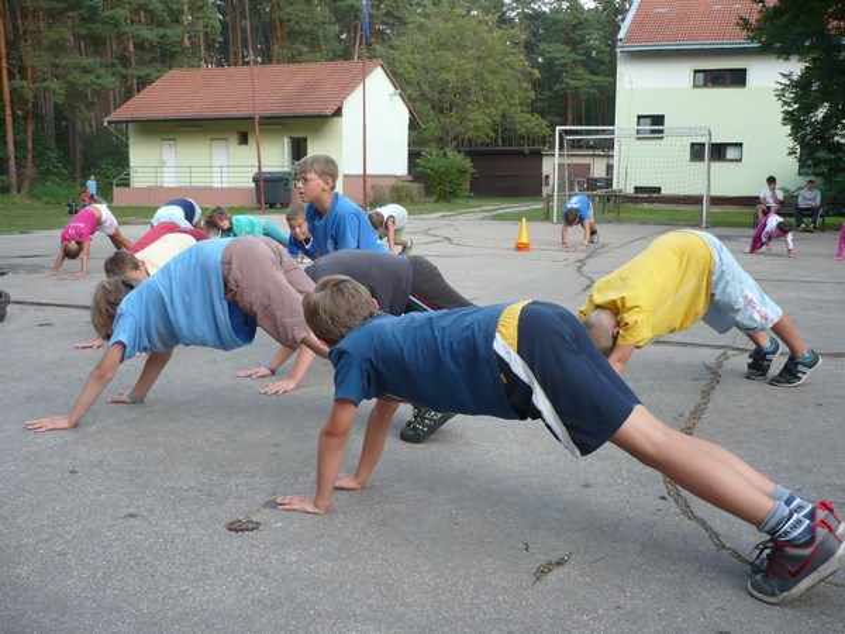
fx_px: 854
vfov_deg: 40.7
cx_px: 422
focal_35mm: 35
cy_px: 317
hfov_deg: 52.6
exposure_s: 1/125
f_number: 2.8
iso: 100
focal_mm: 5.8
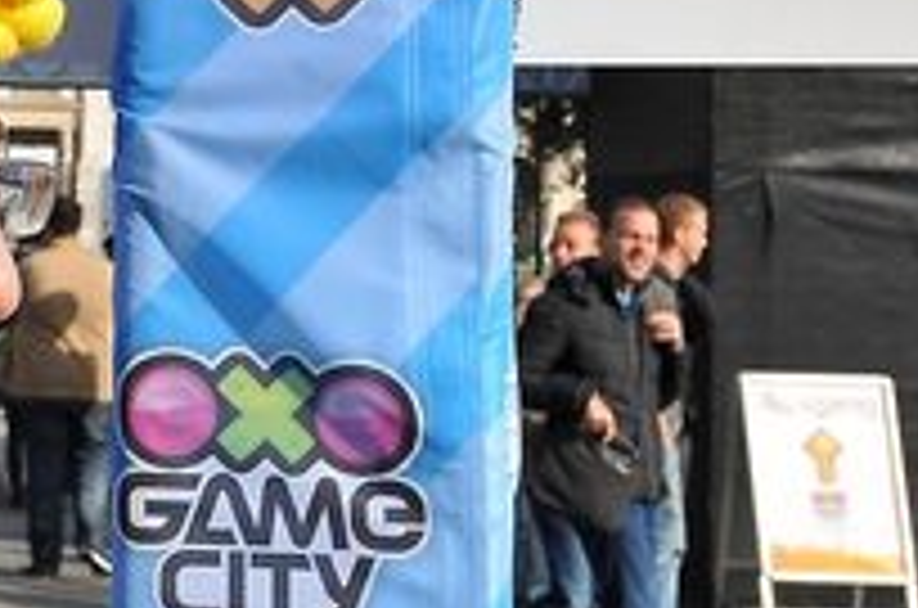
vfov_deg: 12.7
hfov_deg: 17.8
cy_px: 36
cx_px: -346
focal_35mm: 106
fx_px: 2697
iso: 200
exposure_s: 1/400
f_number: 10
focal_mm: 24
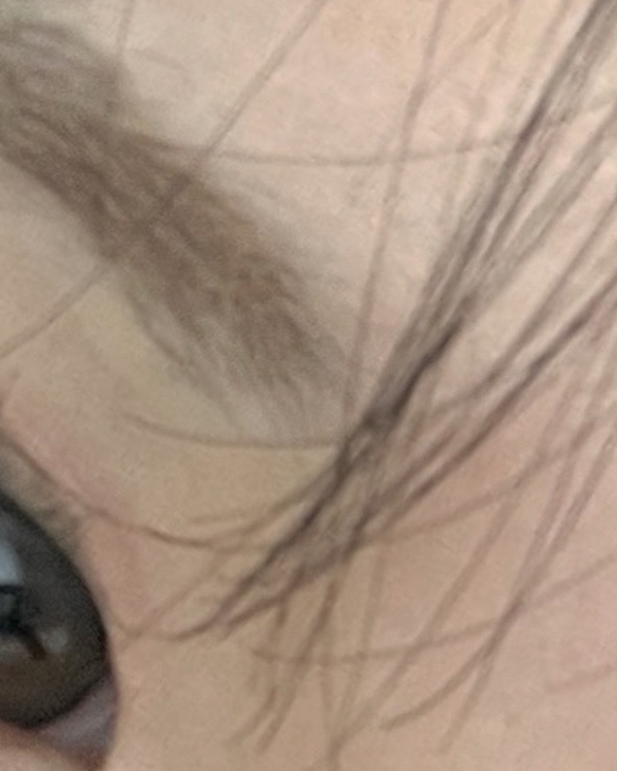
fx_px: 3858
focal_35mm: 169
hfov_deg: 9.0
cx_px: 871
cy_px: 1516
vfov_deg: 10.5
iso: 160
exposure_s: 1/60
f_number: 2.2
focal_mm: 2.71
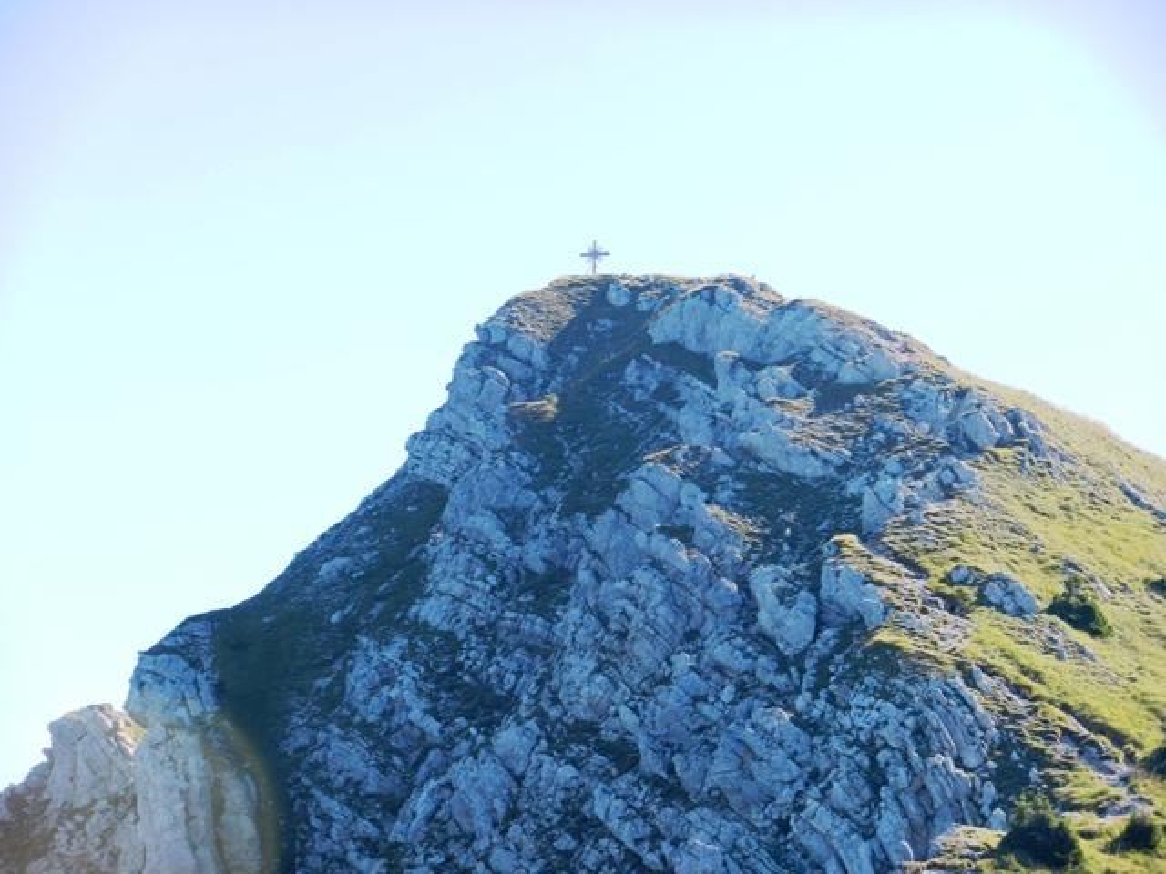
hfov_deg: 12.0
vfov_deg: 9.0
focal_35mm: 165
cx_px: 583
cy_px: 437
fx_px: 5558
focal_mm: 29.7
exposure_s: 1/320
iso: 160
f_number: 5.3
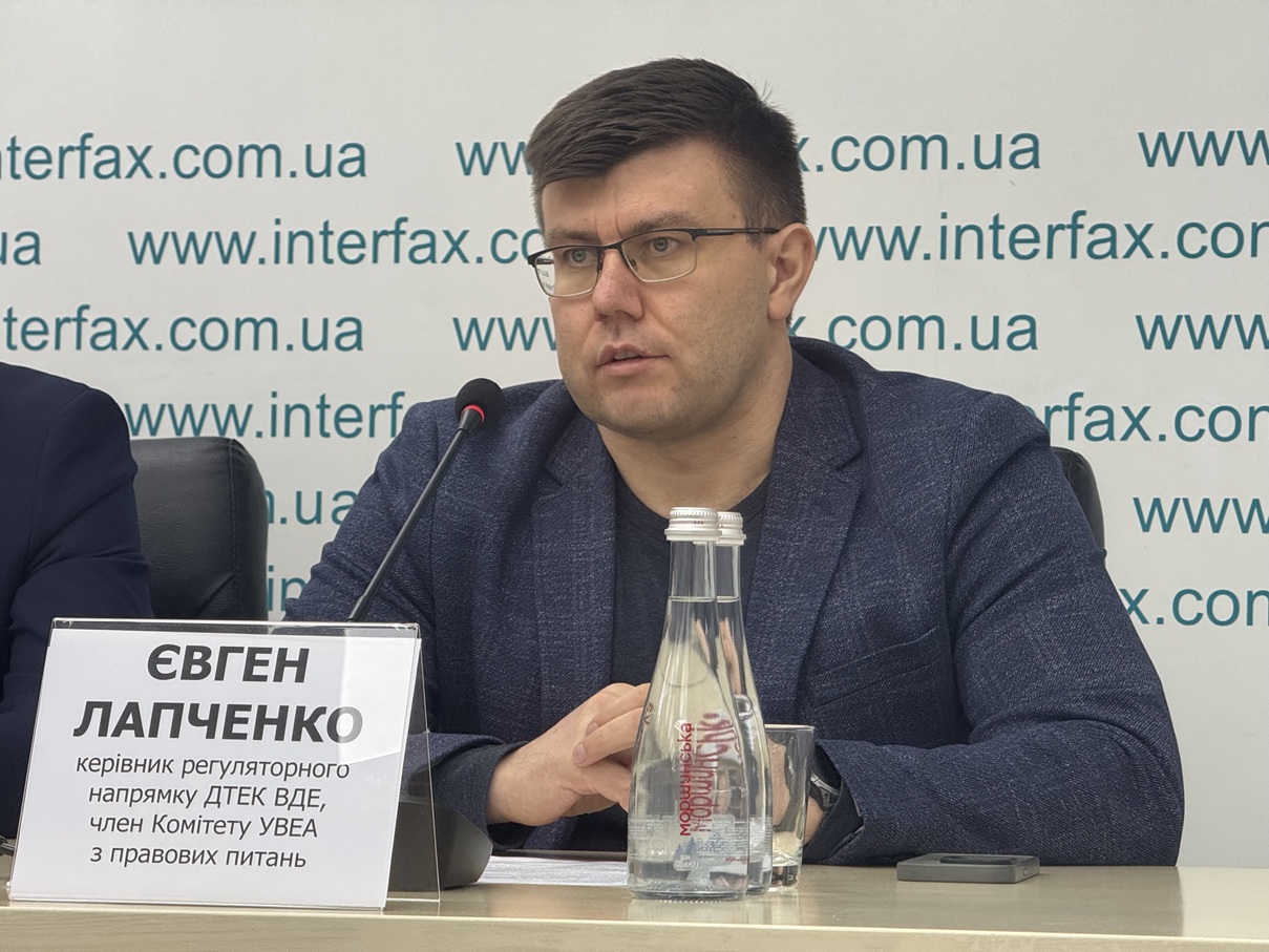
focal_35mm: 120
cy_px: 476
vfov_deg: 12.4
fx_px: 4400
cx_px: 634
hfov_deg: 16.4
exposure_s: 1/100
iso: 160
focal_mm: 15.66
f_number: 2.8
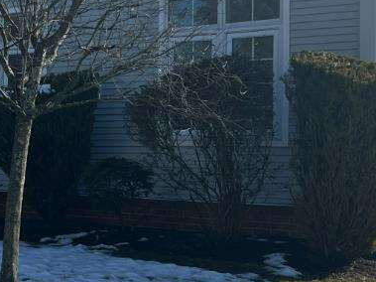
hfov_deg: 17.9
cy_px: 102
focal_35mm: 103
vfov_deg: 14.3
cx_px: -102
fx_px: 1118
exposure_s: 1/4831
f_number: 1.5
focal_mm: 5.7
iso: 50
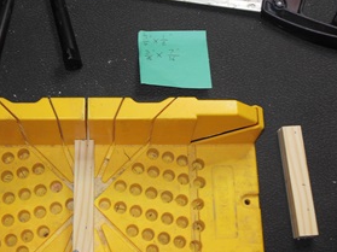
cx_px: 179
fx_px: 516
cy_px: 106
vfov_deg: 27.5
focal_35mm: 53
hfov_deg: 36.2
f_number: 3.5
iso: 125
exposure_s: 1/30
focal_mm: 6
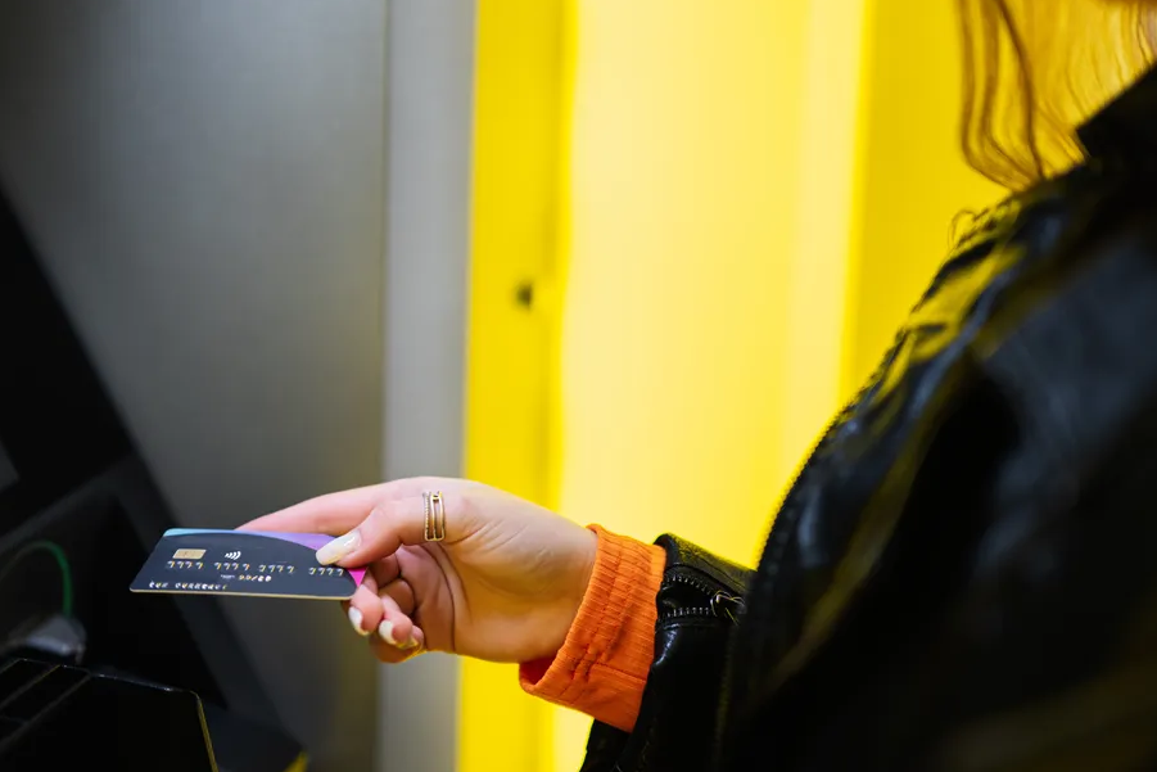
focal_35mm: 71
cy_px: 297
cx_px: 632
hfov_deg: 28.4
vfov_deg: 19.2
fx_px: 2282
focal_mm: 50
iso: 200
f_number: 1.2
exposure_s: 1/125
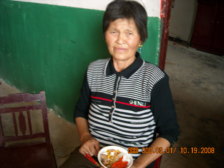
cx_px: 112
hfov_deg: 52.6
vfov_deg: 40.7
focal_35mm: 35
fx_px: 226
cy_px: 84
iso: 208
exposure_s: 1/60
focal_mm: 5.7
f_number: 2.8
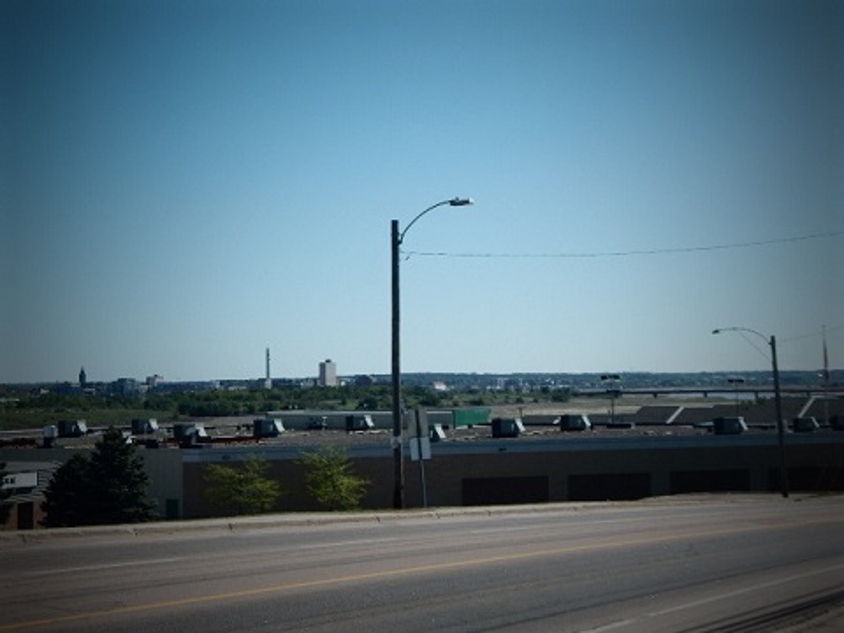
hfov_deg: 28.2
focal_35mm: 69
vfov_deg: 21.3
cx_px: 422
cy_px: 316
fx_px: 1682
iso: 125
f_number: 8.2
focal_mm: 12.3
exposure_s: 1/400
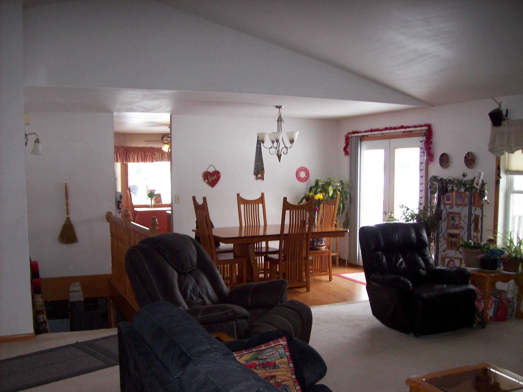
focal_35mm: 36
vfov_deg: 39.6
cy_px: 196
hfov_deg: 51.4
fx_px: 544
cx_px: 262
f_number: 2.7
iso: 80
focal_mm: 6
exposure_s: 1/64
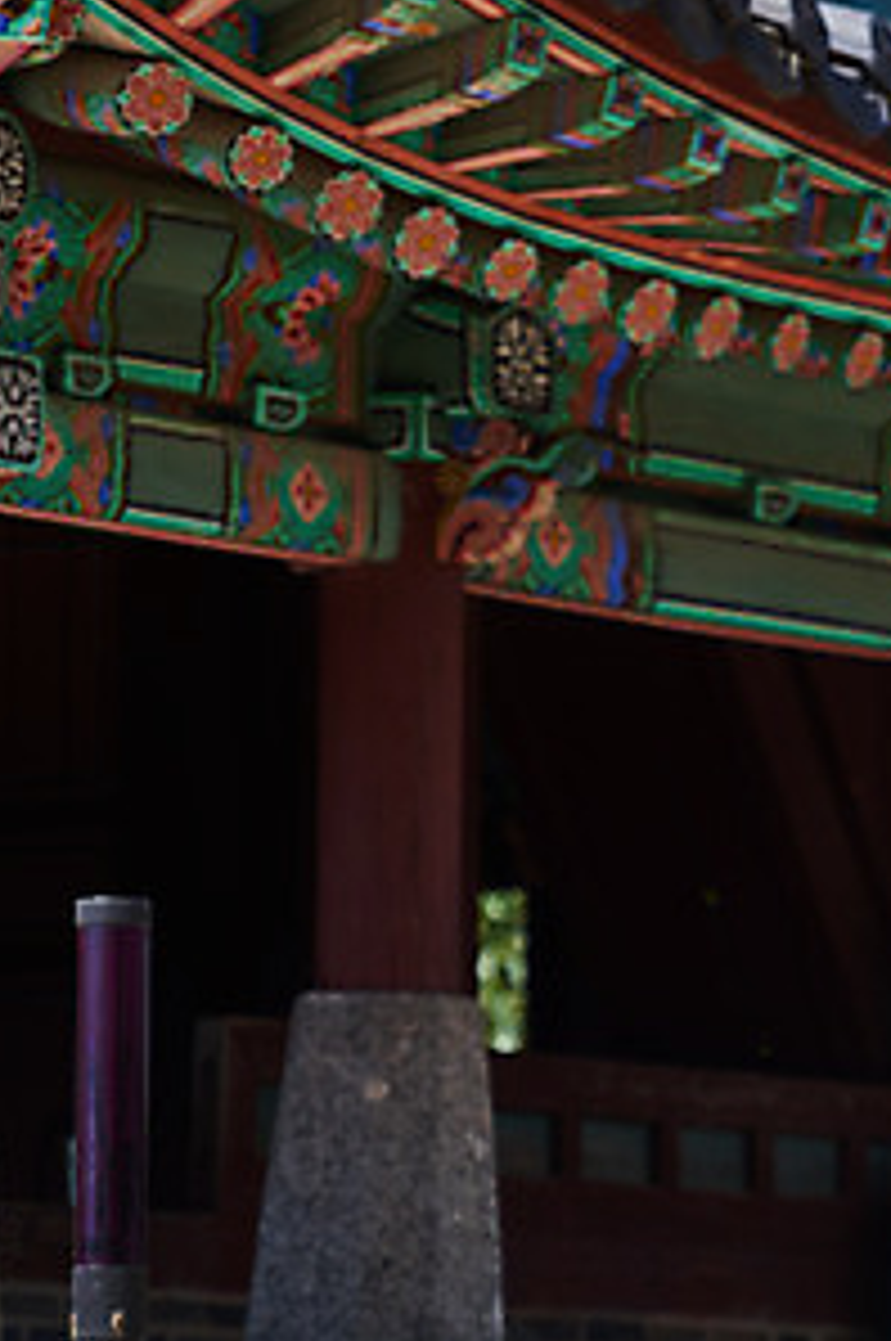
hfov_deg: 4.8
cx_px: 1082
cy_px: 774
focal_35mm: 282
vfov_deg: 7.3
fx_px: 10493
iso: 100
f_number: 2.8
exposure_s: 1/1250
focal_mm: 140
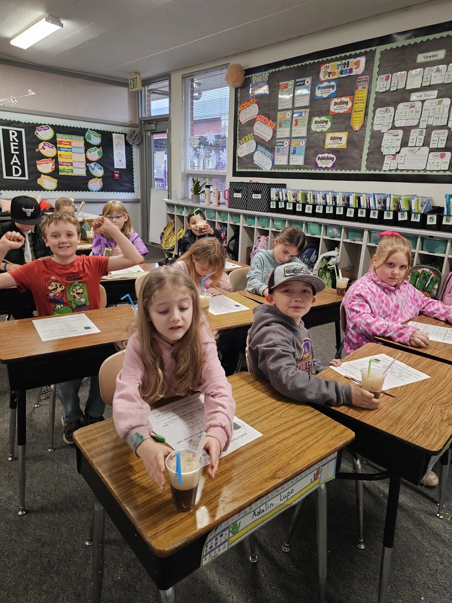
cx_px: 226
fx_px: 400
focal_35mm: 23
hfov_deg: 58.9
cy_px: 302
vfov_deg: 73.9
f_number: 1.7
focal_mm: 6.3
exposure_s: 1/120
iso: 320
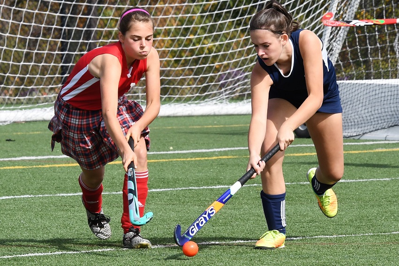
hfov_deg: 8.9
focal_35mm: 232
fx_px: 2576
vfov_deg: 5.9
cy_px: 133
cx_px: 200
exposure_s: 1/1000
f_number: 11
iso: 720
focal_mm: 155
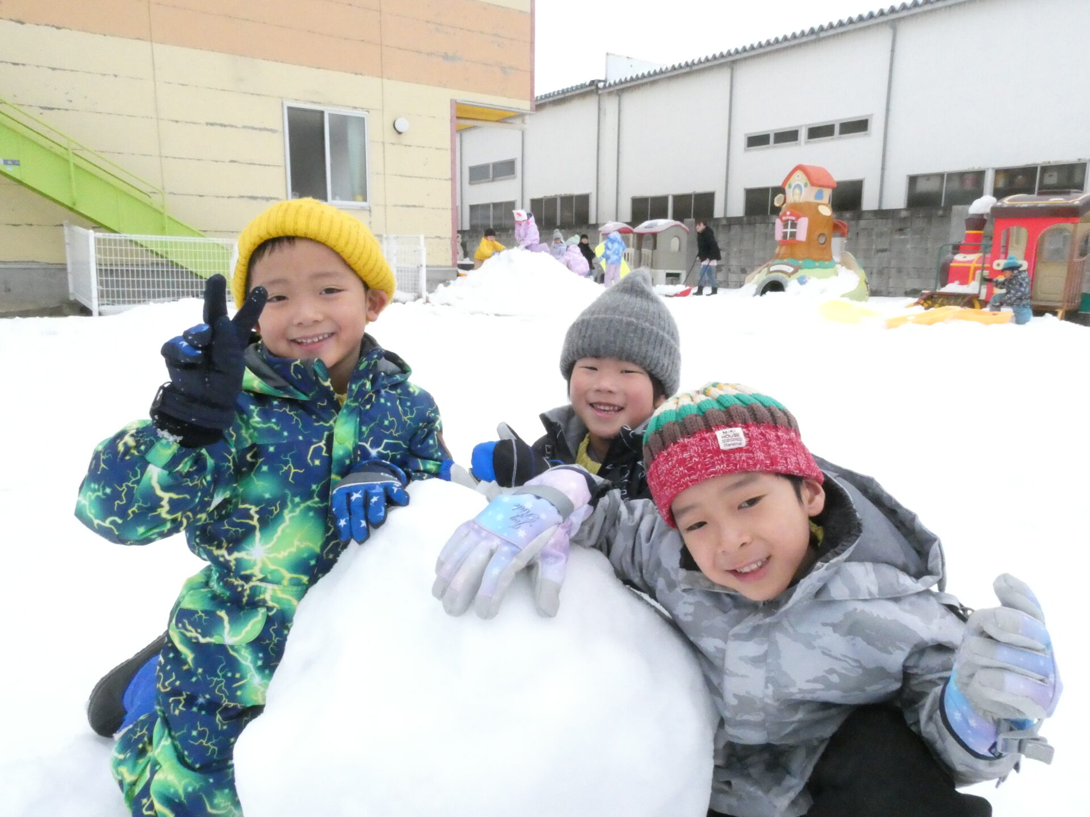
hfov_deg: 71.6
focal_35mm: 24
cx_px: 545
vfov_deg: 56.8
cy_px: 408
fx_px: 756
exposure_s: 1/1300
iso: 1600
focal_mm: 4.3
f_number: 8
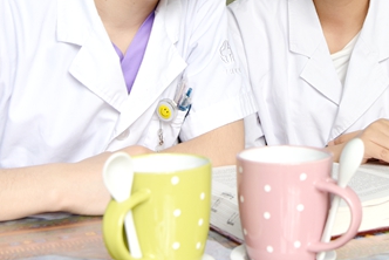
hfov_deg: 25.8
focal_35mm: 77
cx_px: 309
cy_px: 14
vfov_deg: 17.4
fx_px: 833
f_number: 5.6
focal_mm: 32
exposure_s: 1/125
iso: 400
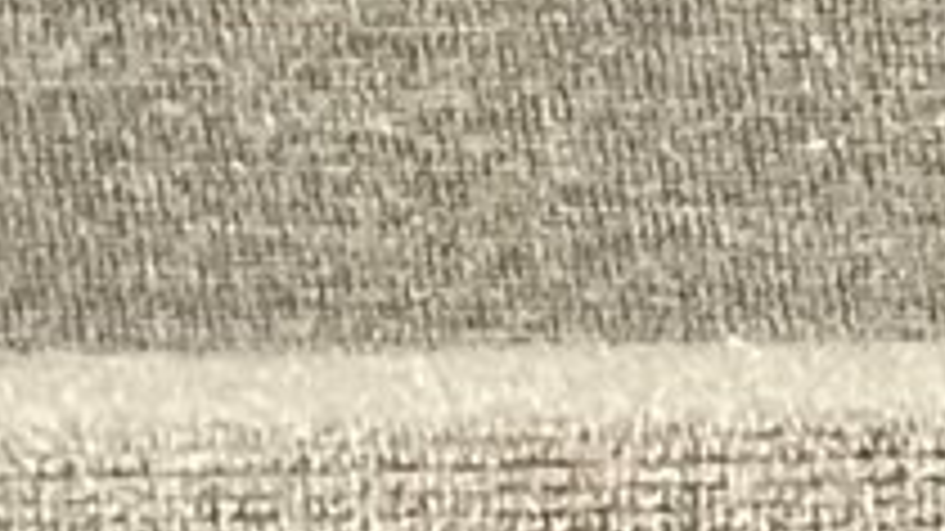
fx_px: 6087
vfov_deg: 4.9
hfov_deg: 7.3
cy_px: 1069
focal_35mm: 243
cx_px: 3323
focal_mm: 3.3
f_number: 2.4
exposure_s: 1/33
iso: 400
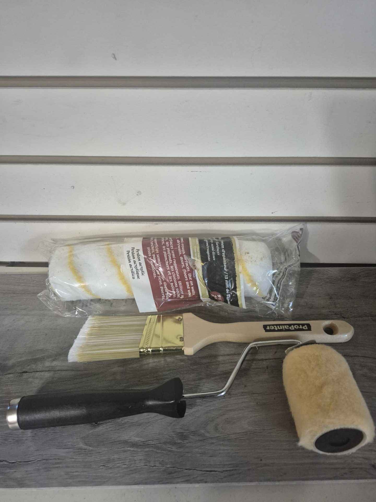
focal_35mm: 23
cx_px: 188
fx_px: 333
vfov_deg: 73.9
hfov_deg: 58.9
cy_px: 251
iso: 800
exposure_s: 1/120
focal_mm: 5.4
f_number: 1.8
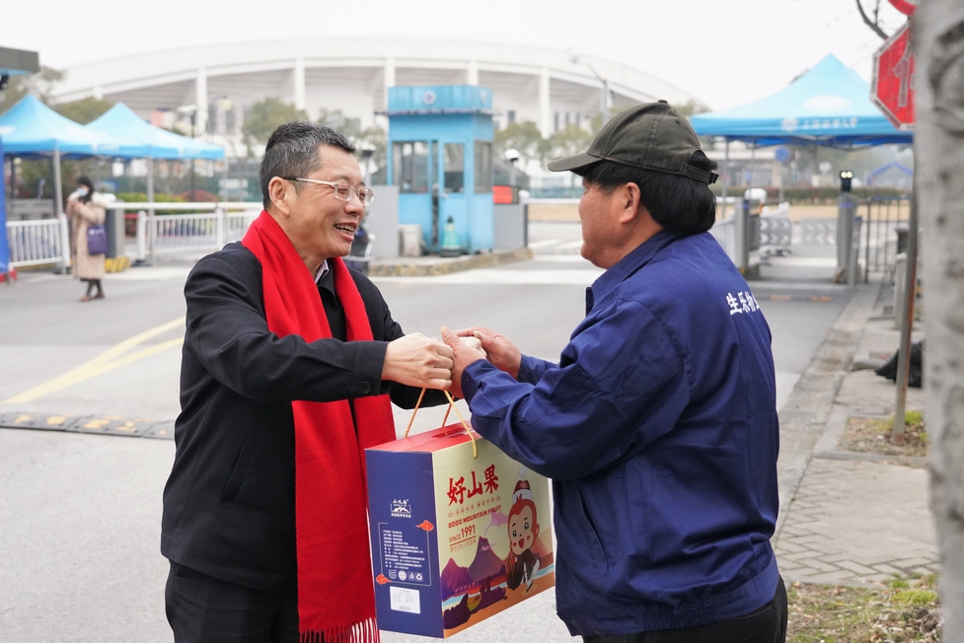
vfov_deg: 30.5
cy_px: 325
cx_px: 472
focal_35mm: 44
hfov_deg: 44.5
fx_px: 1179
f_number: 4
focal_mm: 43
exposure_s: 1/4000
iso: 3200
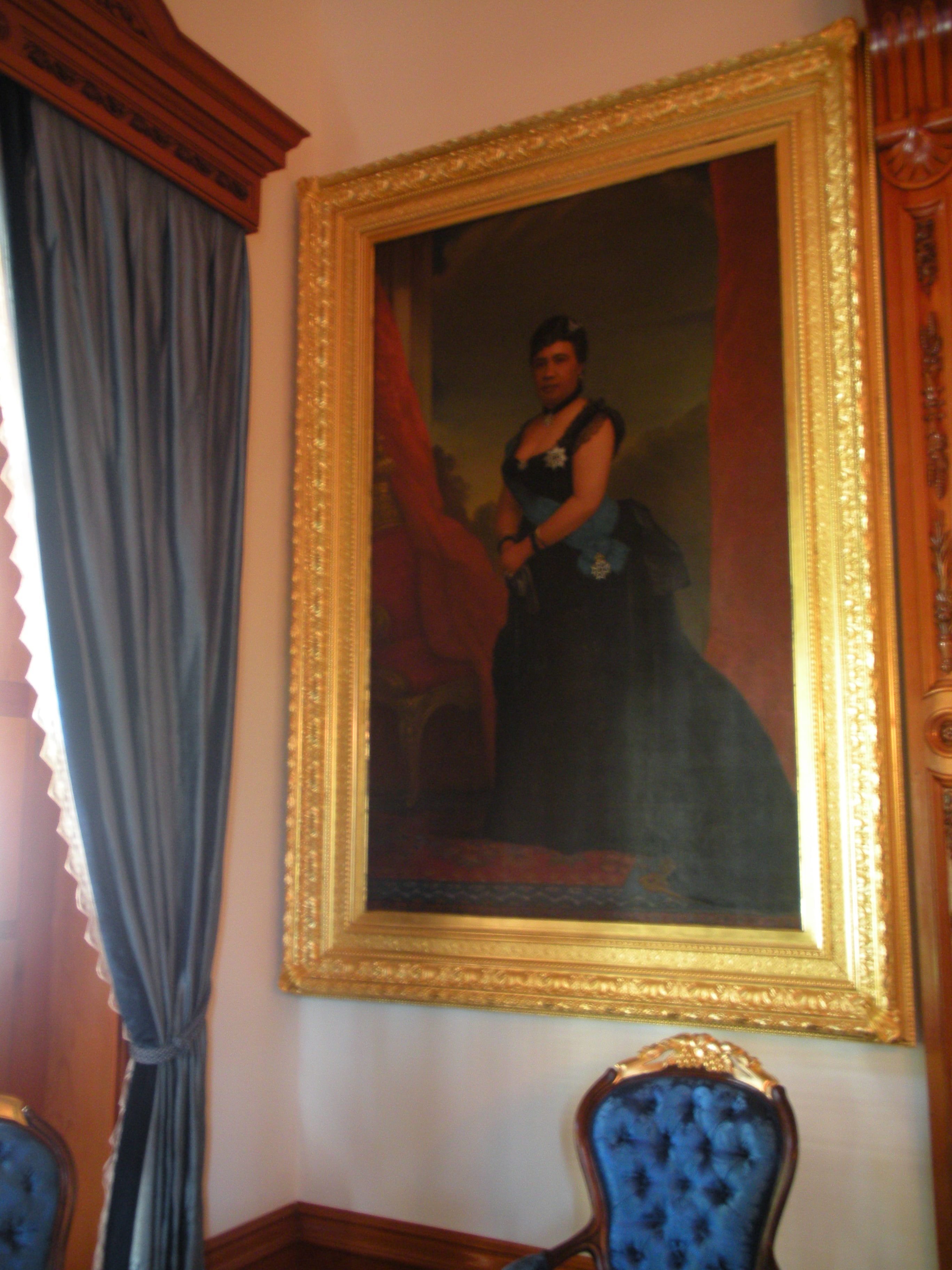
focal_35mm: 35
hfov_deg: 40.7
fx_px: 1283
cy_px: 635
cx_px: 476
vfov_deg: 52.6
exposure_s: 1
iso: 200
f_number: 3.5
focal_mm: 6.3
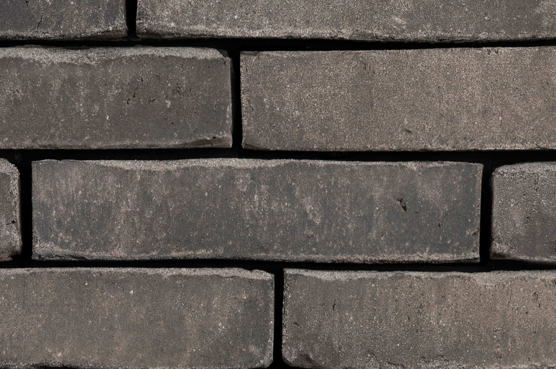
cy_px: 117
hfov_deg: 12.8
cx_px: 493
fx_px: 2468
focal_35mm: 160
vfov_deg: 8.5
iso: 100
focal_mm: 42
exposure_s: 1/125
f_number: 11
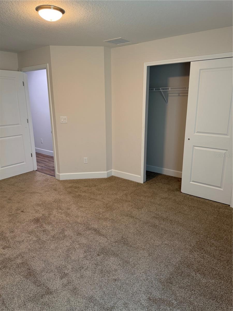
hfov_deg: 56.8
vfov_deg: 71.6
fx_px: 215
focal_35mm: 24
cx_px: 116
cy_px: 156
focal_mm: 6.76
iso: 160
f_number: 1.78
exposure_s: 1/60
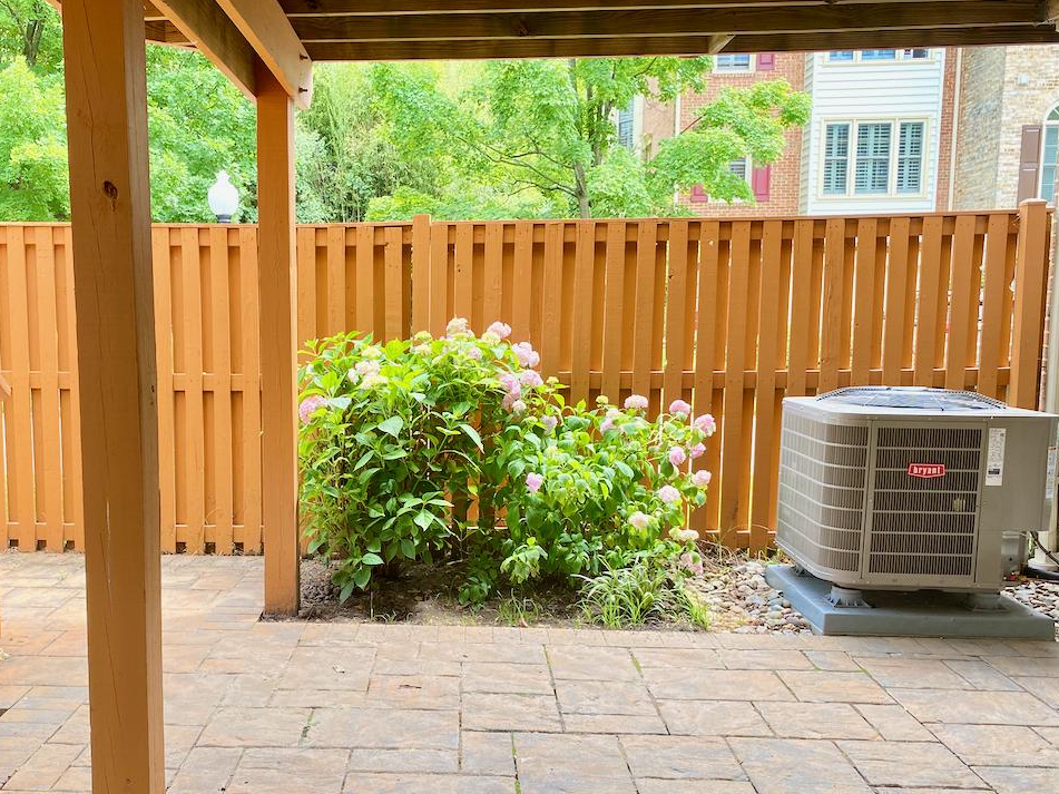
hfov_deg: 52.0
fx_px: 1071
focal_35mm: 35
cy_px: 455
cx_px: 386
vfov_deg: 40.6
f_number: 1.8
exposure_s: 1/121
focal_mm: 4.25
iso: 32
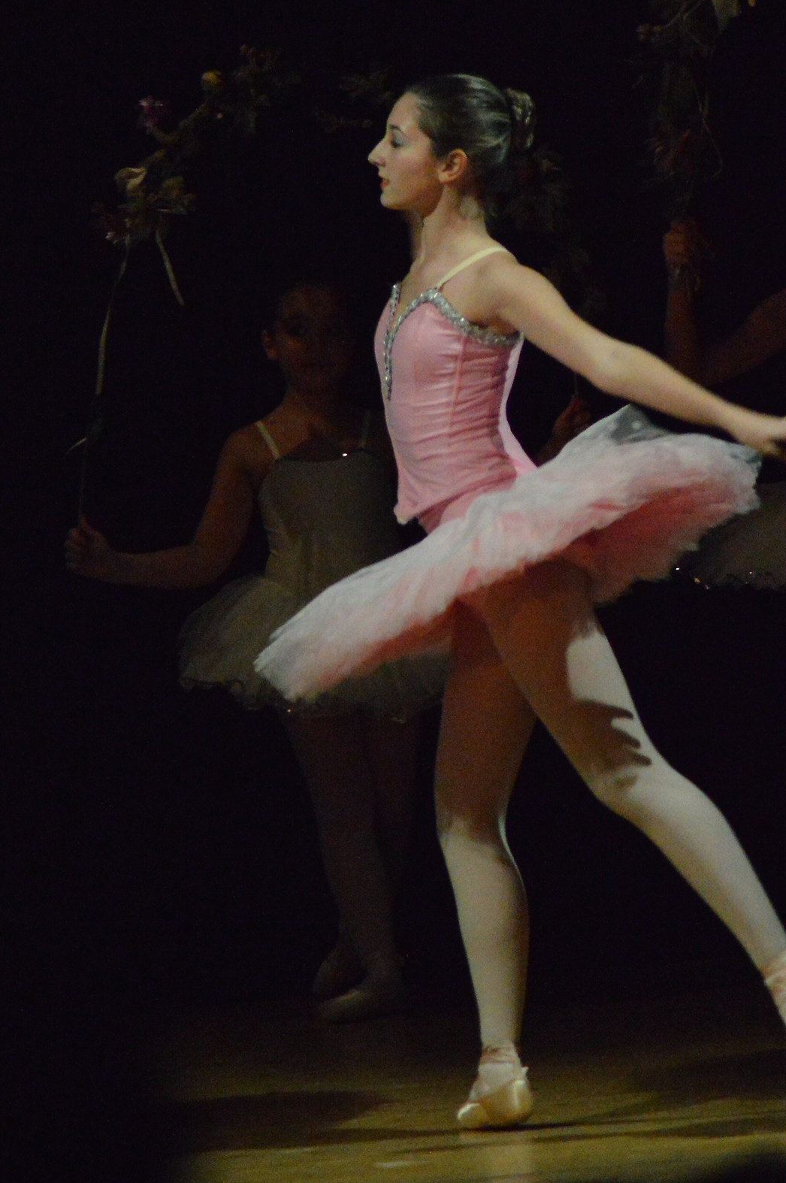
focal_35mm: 343
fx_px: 11257
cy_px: 319
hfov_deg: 4.0
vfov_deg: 6.0
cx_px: 509
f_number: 4.2
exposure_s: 1/125
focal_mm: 150
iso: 6400
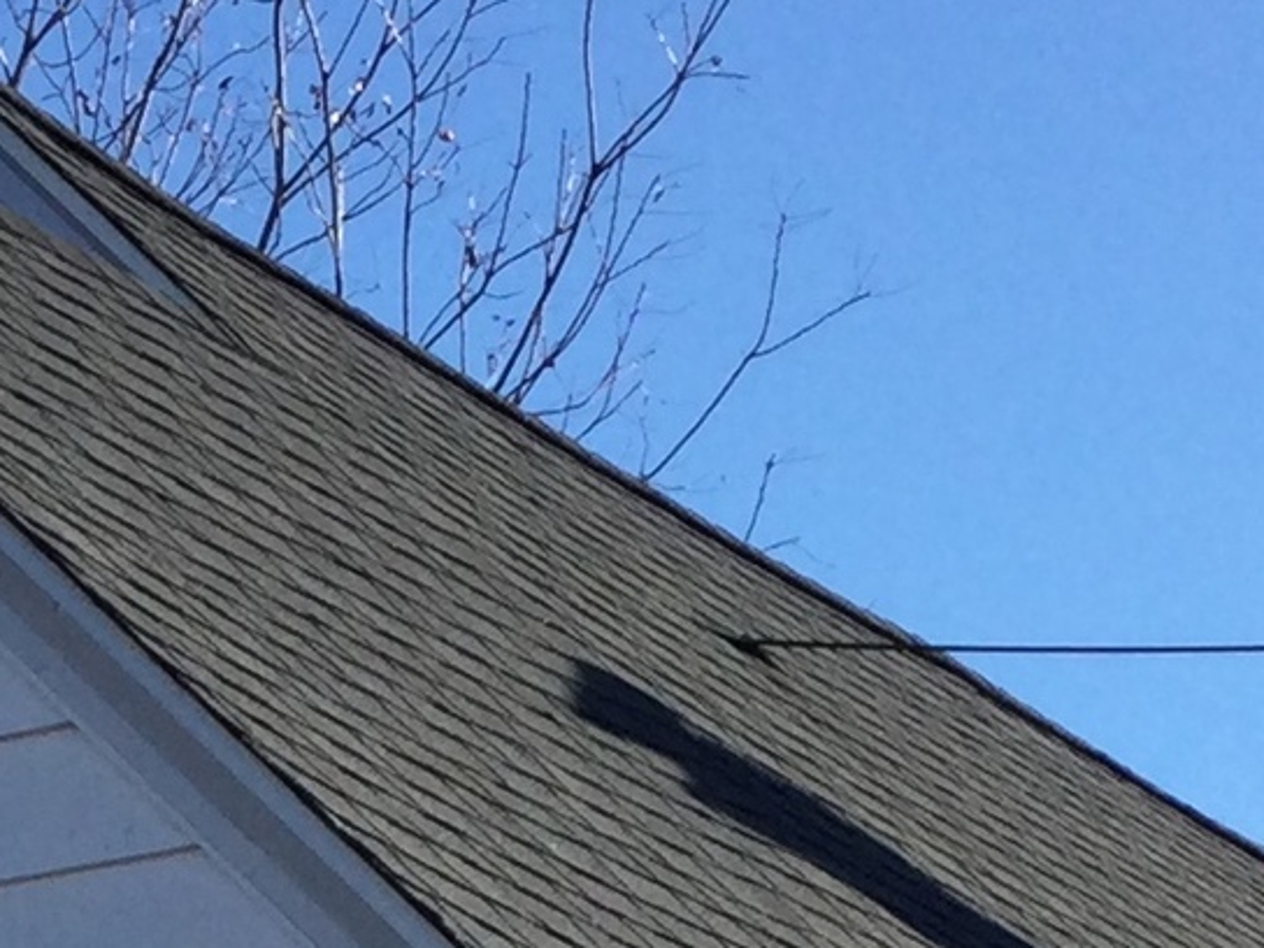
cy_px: 2010
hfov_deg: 11.2
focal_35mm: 175
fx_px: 6390
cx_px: 63
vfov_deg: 8.0
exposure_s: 1/970
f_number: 2.4
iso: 25
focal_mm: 3.3
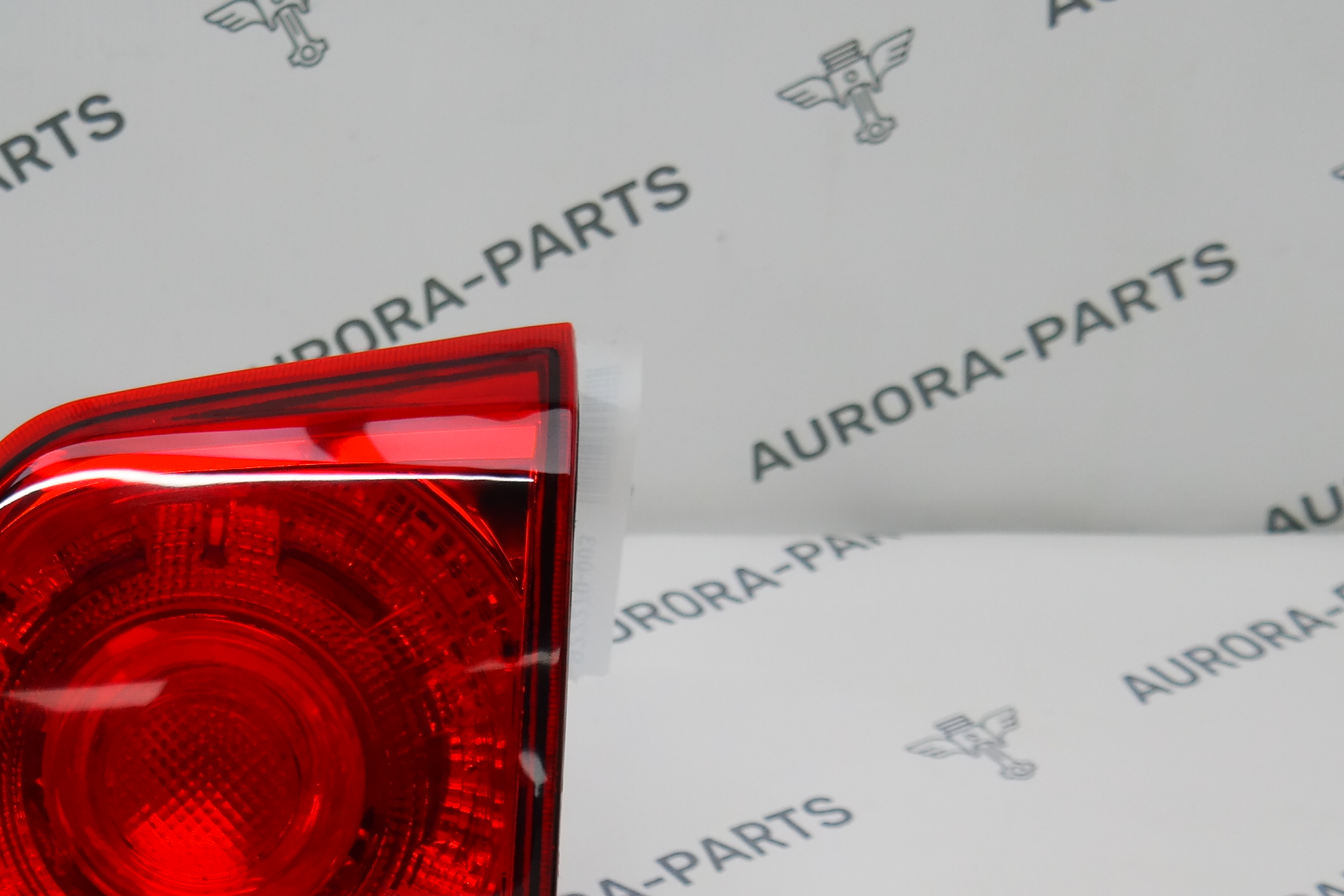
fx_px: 3472
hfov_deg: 21.5
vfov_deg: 14.5
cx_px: 180
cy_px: 833
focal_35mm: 93
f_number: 4
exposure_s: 1/80
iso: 200
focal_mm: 27
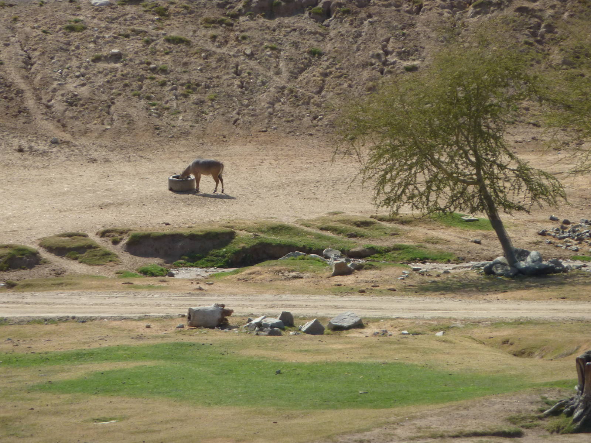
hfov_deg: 6.6
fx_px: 5122
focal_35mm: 300
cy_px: 222
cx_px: 296
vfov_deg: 5.0
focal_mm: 49.2
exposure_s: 1/800
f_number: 4.9
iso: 160
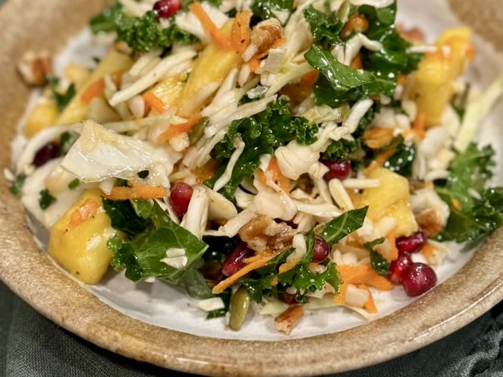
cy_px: 188
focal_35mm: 48
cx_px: 252
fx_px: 697
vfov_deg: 30.3
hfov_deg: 39.7
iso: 250
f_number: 1.78
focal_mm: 6.86
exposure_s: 1/40
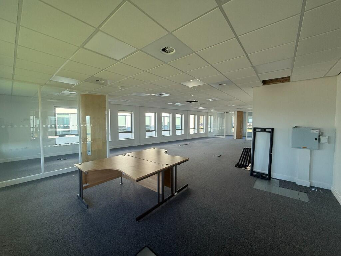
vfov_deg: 85.7
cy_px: 128
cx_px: 170
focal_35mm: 14
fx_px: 138
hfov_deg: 102.1
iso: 64
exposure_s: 1/120
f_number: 2.2
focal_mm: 2.22
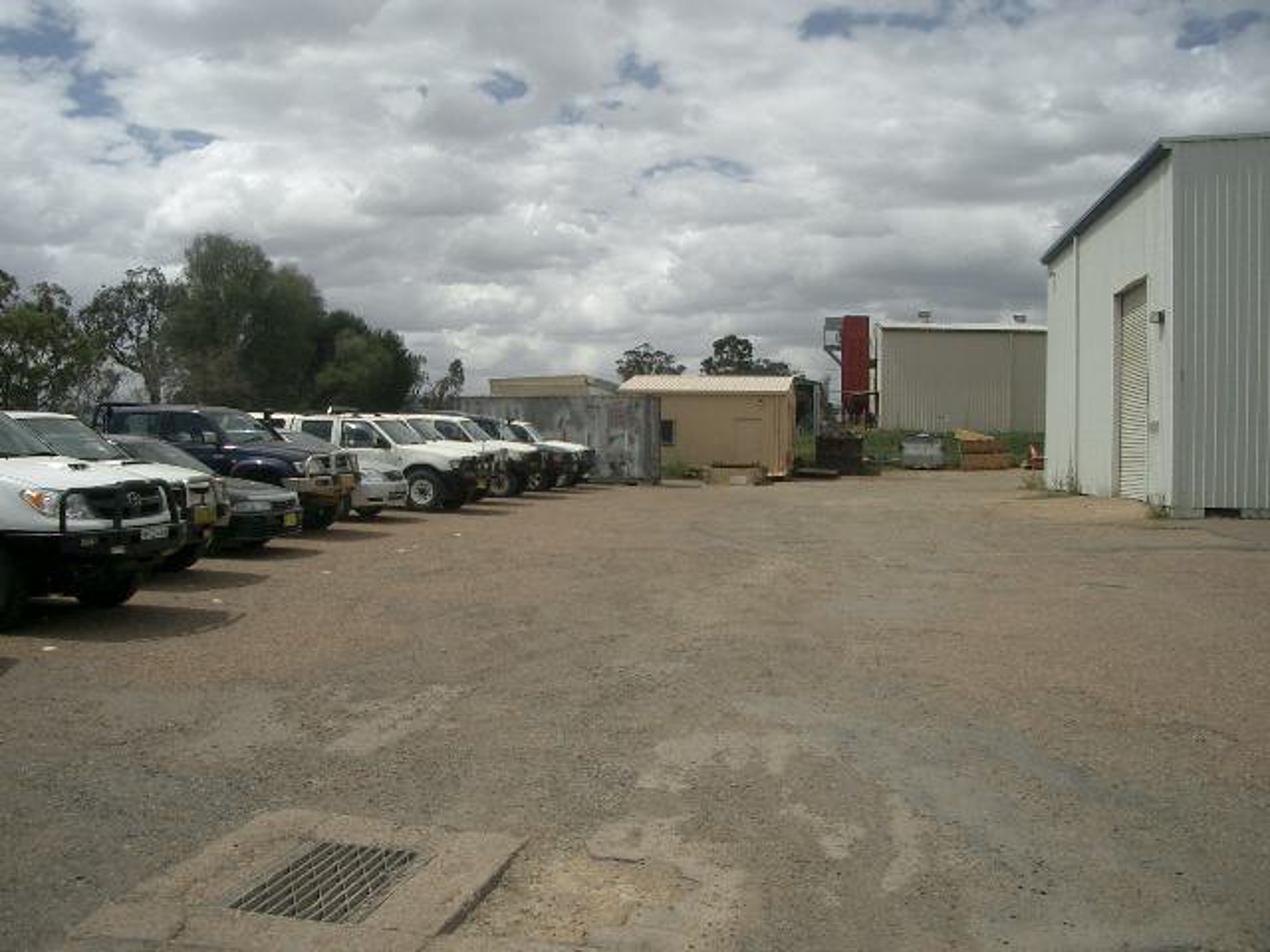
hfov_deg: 52.6
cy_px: 476
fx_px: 1284
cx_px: 635
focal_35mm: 35
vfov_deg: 40.7
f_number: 4.3
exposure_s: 1/800
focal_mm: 5.8
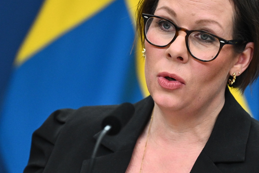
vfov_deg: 4.2
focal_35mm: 329
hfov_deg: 6.3
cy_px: 67
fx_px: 2366
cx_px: 144
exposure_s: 1/800
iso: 2000
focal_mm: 200
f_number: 2.8
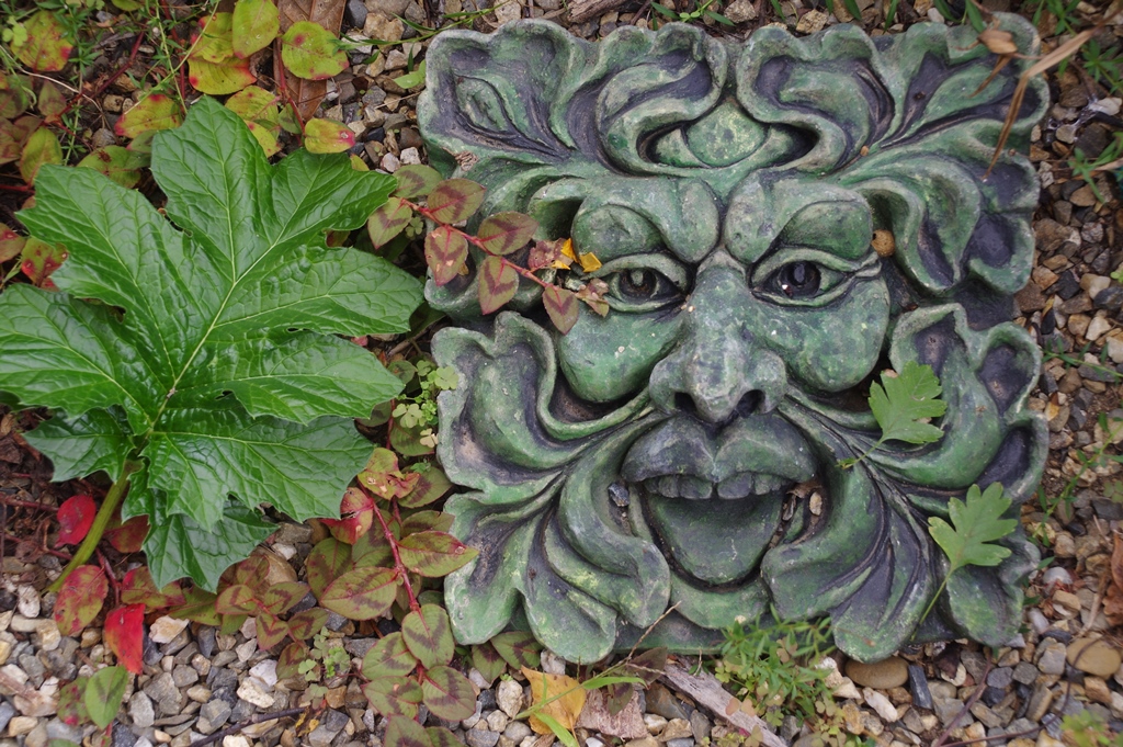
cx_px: 562
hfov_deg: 30.1
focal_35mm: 67
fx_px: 2088
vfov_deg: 20.3
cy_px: 374
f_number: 6.3
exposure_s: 1/100
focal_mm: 45
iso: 200
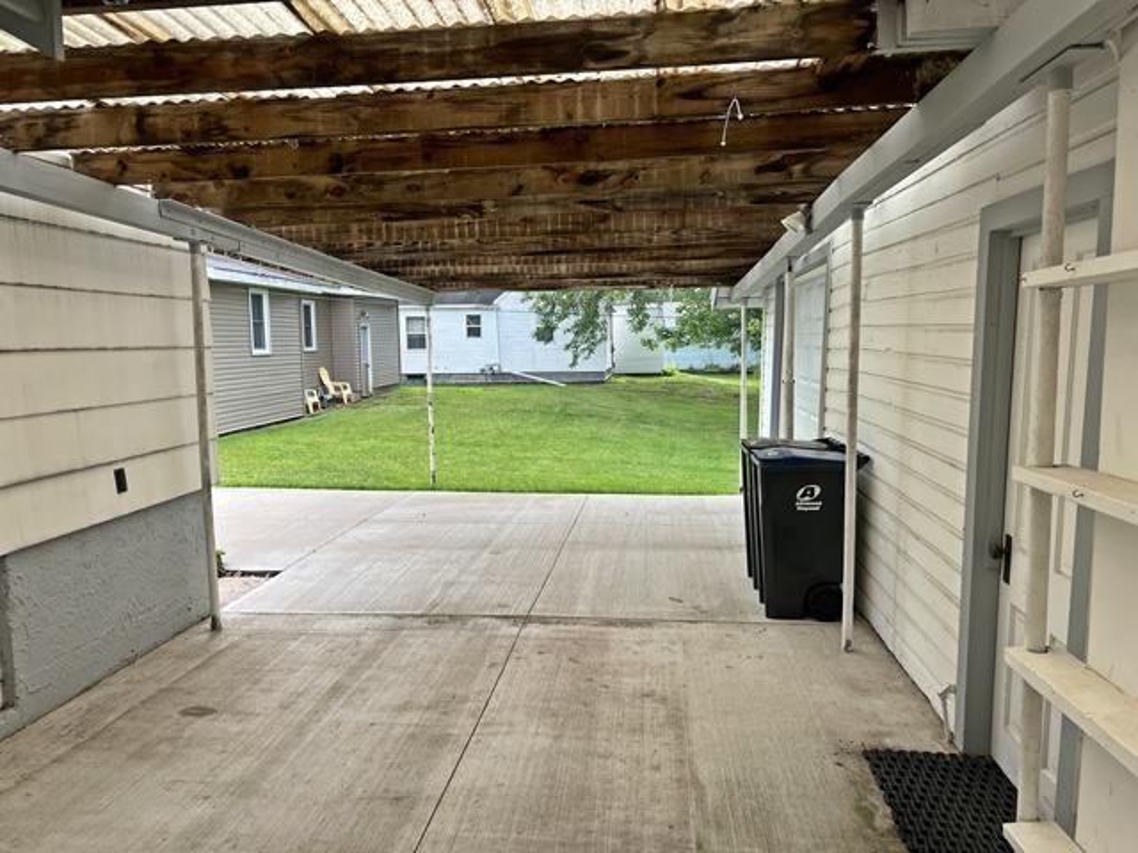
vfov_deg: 53.1
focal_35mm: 26
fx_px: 855
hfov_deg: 67.3
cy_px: 426
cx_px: 569
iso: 50
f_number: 1.5
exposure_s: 1/909
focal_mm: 5.7
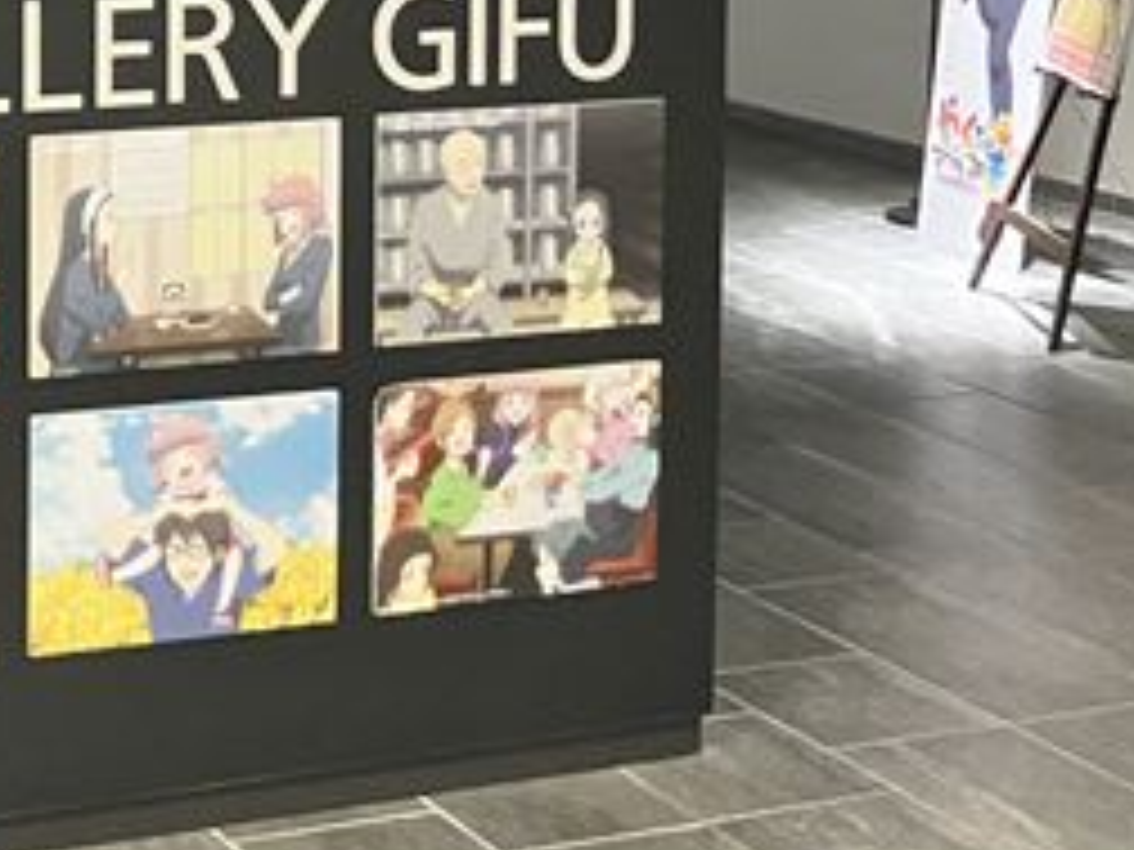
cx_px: -135
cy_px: -108
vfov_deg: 16.1
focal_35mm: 89
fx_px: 2916
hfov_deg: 20.9
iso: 320
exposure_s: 1/60
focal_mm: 3.99
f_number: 1.8
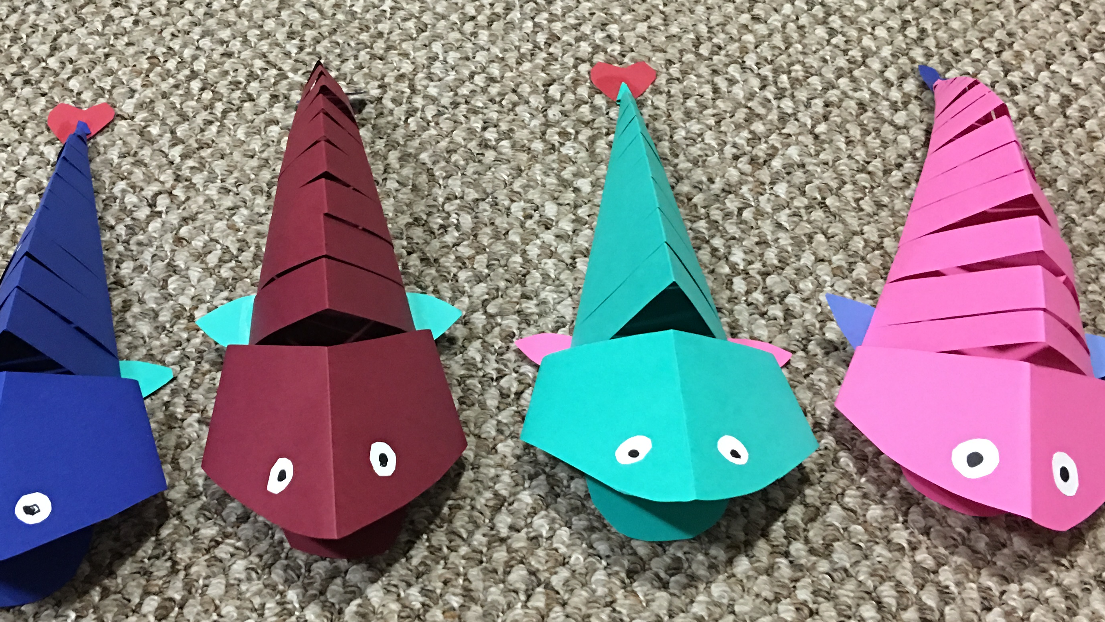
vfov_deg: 26.0
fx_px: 1348
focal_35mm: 46
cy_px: 300
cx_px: 436
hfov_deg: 44.3
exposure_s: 1/4
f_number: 2.2
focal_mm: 4.15
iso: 50
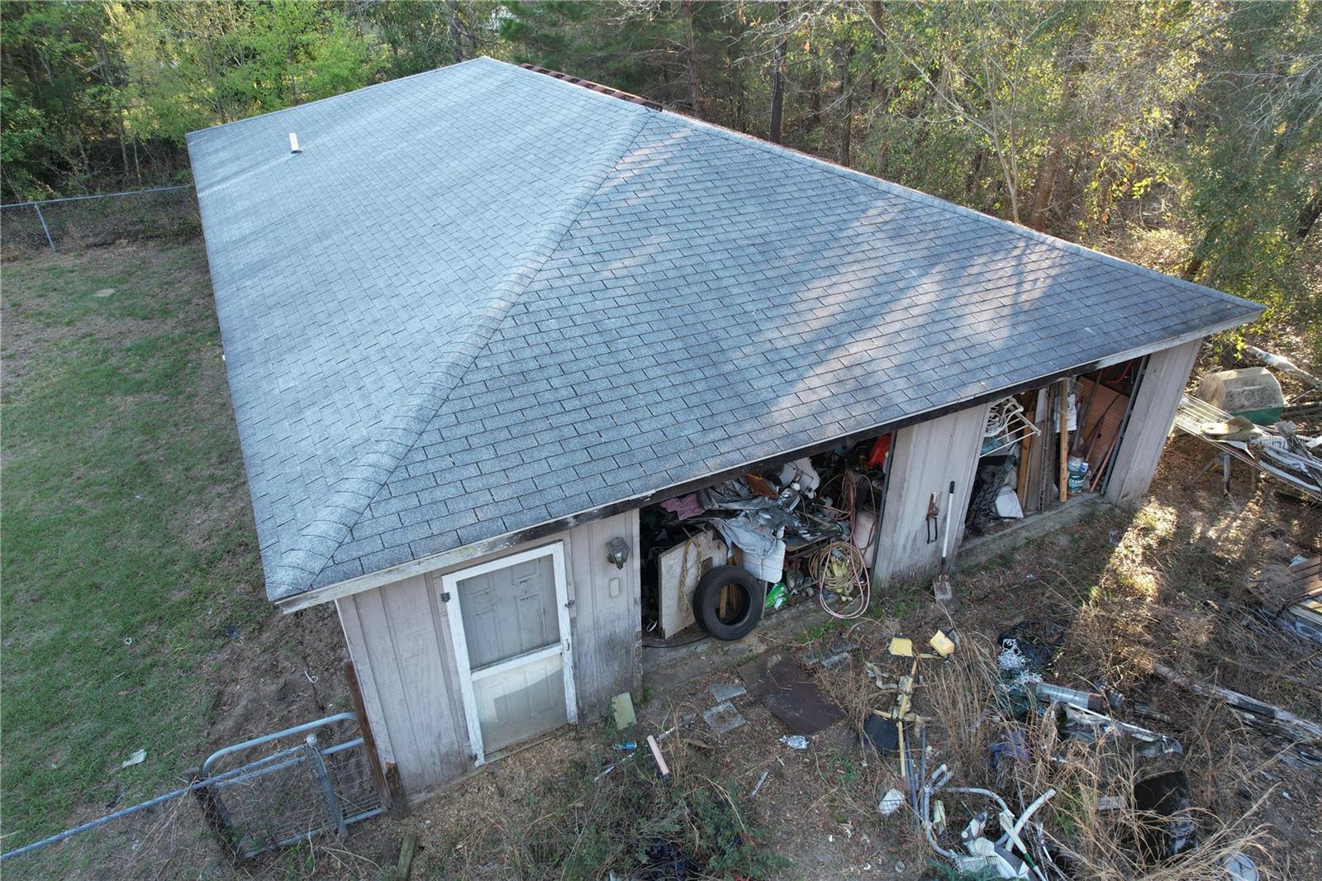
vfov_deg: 57.2
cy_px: 440
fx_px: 808
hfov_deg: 78.6
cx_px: 661
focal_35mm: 22
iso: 100
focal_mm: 8.38
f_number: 2.8
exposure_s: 1/80
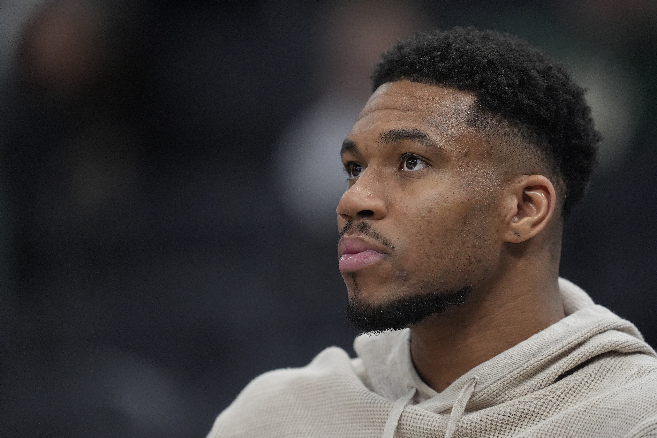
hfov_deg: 5.2
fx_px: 7299
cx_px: 328
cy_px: 219
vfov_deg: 3.4
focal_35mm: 400
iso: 3200
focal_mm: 400
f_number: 2.8
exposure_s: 1/1600
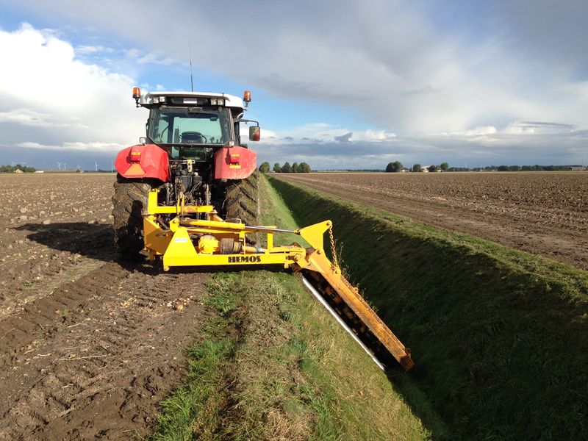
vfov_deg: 42.9
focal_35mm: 33
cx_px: 294
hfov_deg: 55.4
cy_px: 220
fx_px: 561
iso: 50
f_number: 2.4
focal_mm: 4.12
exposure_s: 1/1085
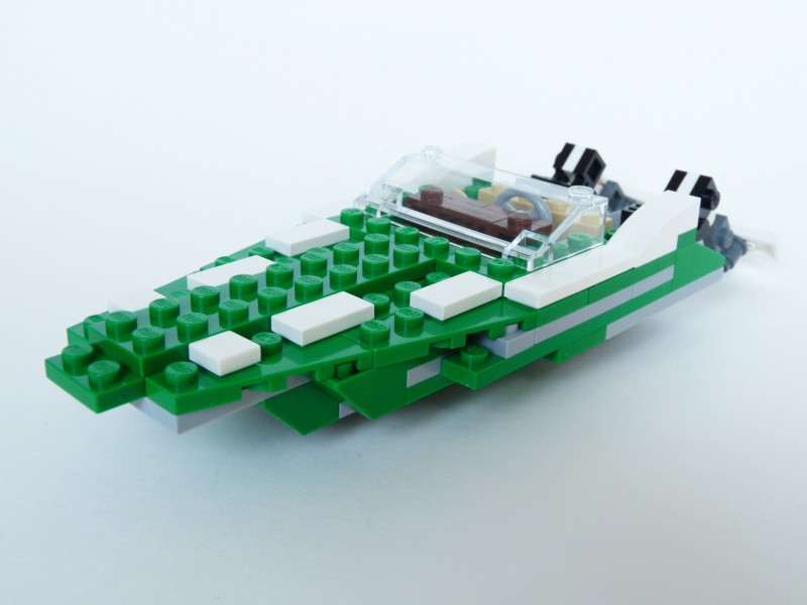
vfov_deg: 34.3
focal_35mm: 42
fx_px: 979
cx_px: 404
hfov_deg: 44.8
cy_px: 302
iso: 100
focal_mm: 7.4
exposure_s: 1/15
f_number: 5
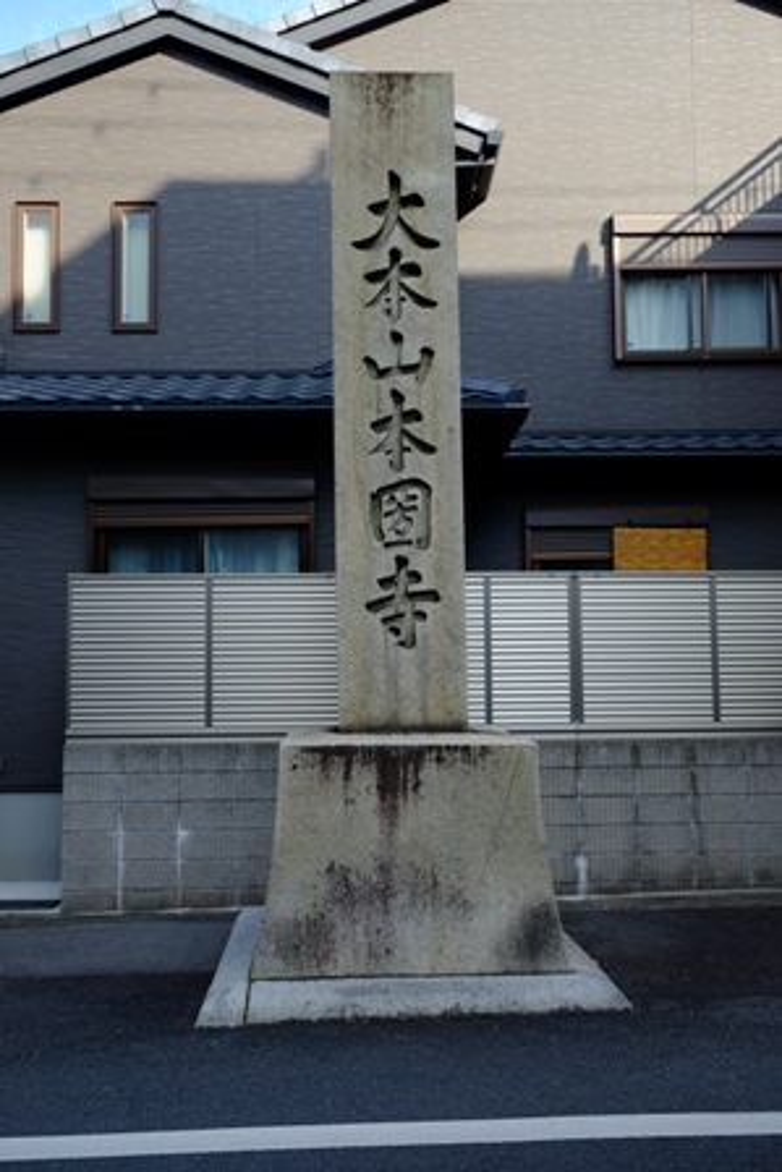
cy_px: 586
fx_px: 1009
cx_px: 391
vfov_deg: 60.3
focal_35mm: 31
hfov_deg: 42.4
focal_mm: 20.5
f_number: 5
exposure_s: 1/550
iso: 400
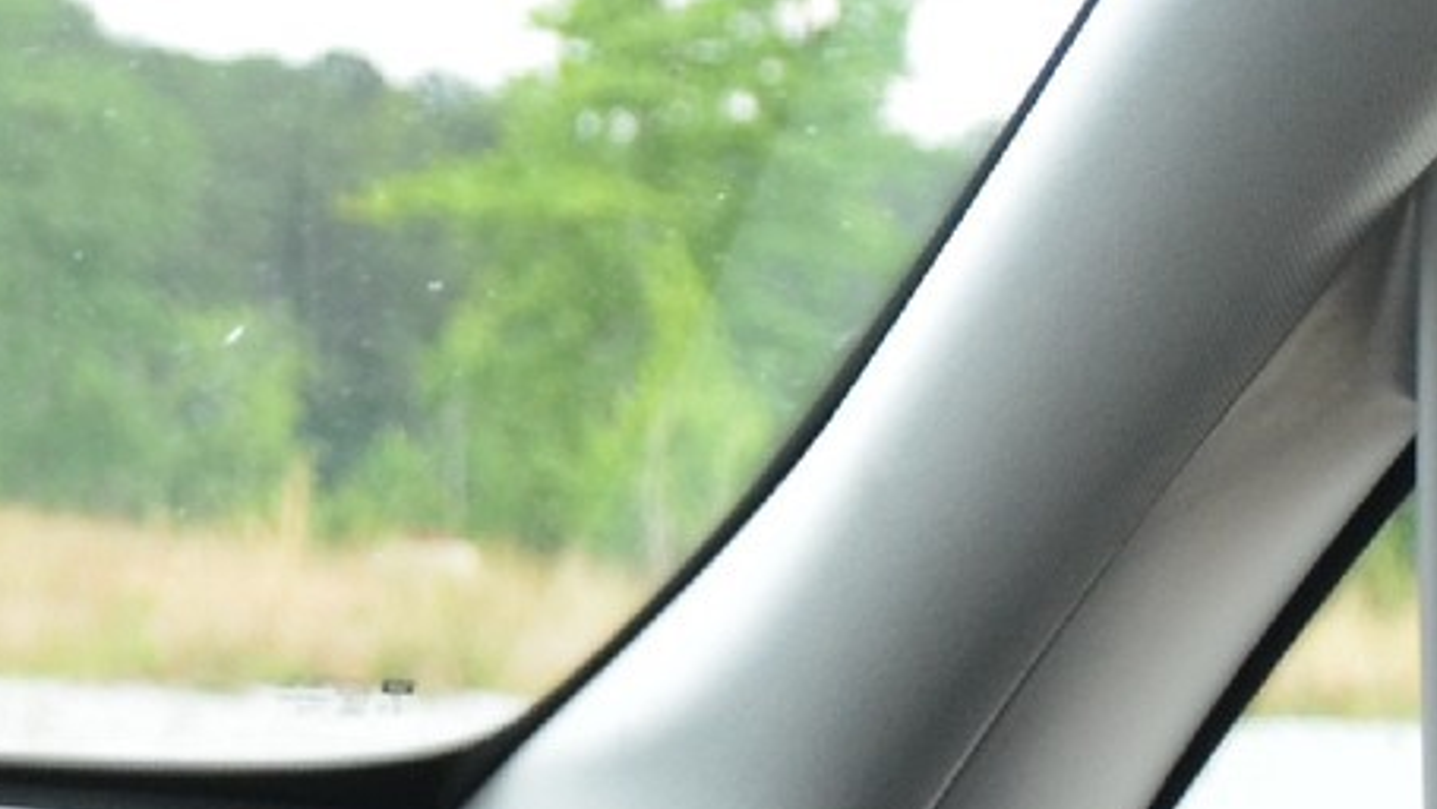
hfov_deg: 11.4
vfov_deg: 7.4
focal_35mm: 155
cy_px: 1754
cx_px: -2037
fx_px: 5906
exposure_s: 1/640
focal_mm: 18
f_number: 3.5
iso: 800
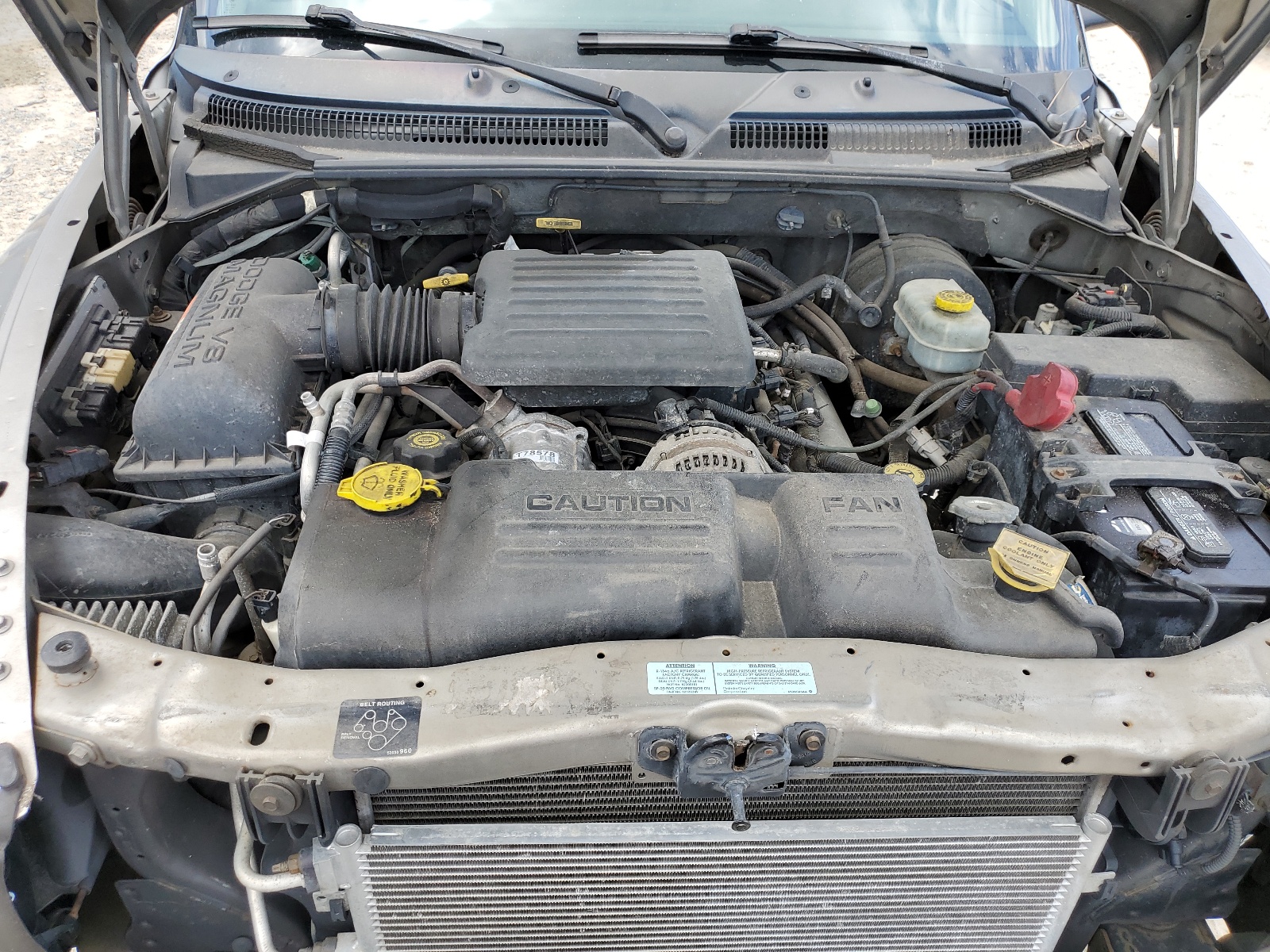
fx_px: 954
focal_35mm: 26
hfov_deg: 67.3
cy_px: 476
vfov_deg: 53.1
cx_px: 635
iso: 50
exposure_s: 1/500
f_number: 1.5
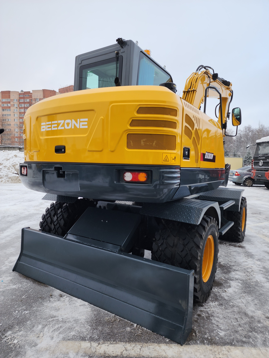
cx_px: 134
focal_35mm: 23
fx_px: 238
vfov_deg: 73.9
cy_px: 179
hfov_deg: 58.9
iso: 20
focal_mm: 6.4
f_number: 1.8
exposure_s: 1/180
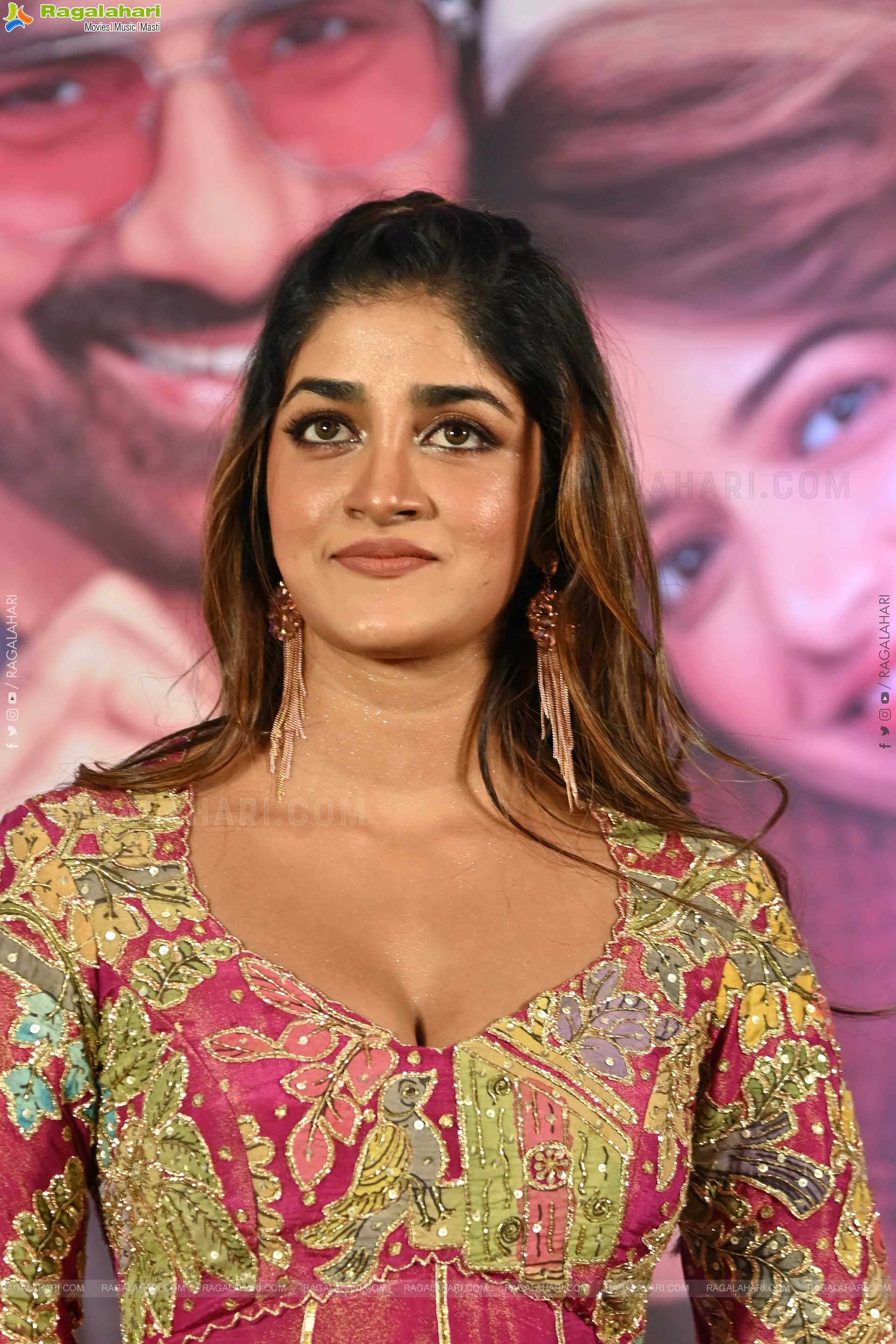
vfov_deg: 11.4
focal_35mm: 180
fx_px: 6719
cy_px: 672
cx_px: 448
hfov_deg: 7.6
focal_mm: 120
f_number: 4.5
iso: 640
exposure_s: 1/125
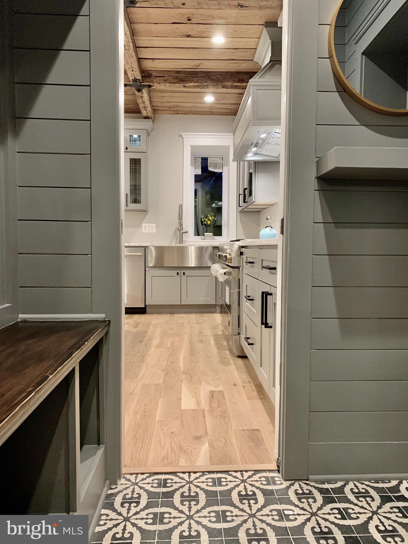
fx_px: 409
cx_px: 204
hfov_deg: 53.1
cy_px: 272
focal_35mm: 26
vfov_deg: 67.3
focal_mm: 4.25
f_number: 1.8
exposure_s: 1/60
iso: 250
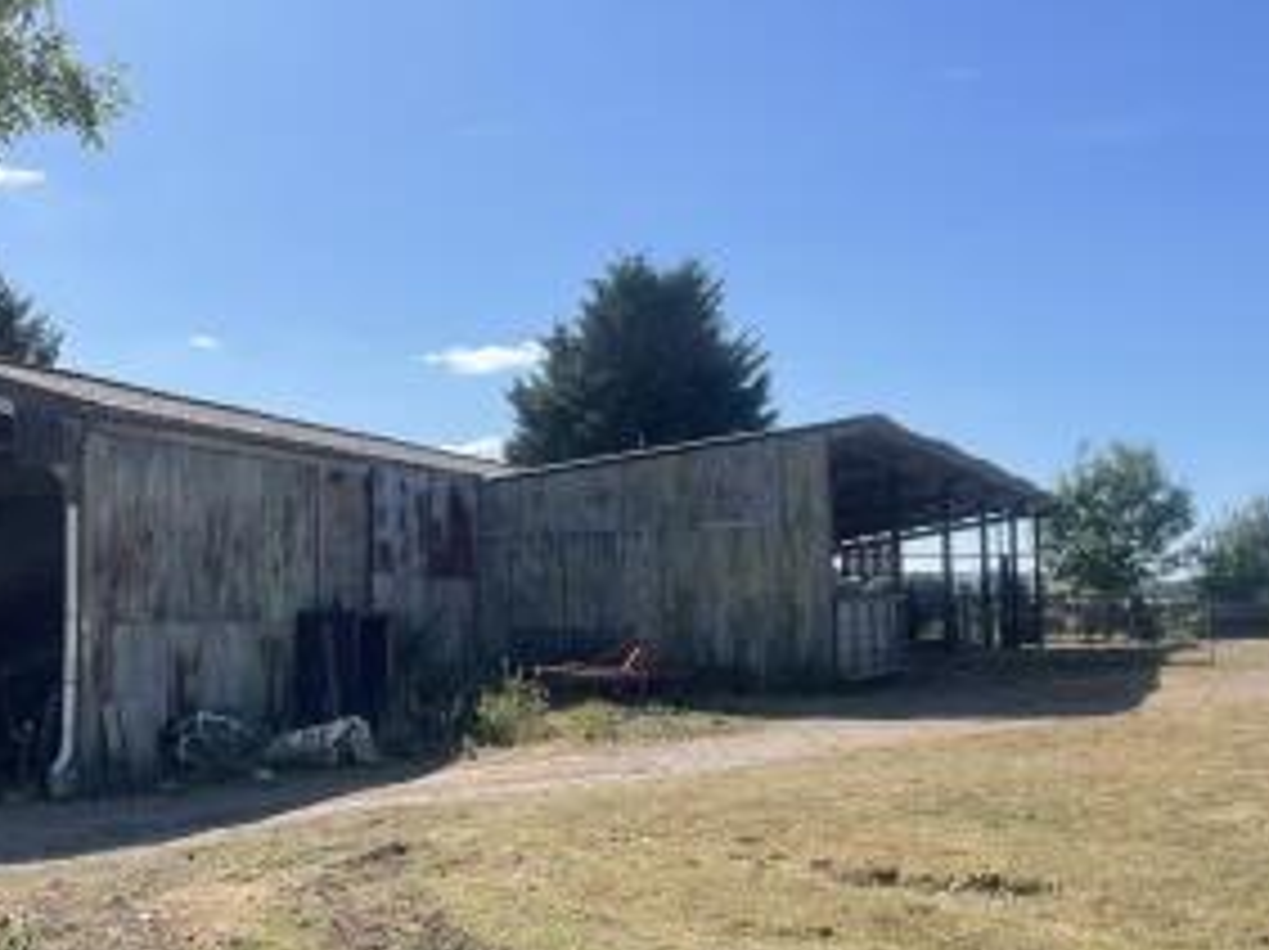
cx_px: 349
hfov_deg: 46.5
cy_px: 561
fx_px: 1428
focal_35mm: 39
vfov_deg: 36.7
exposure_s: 1/4292
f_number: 1.6
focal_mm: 4.2
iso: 32
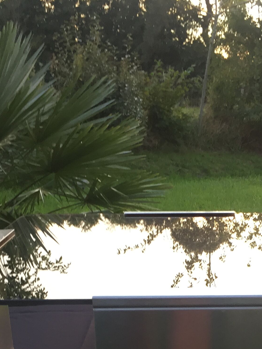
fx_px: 646
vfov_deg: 28.6
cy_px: 340
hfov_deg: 22.8
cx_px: 186
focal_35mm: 64
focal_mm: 4.15
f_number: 2.2
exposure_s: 1/33
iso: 32
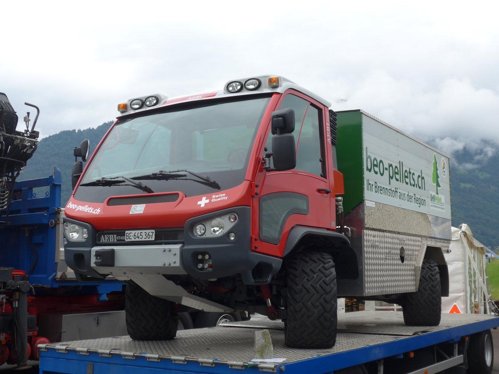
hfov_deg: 41.2
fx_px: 663
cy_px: 187
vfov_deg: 31.5
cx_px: 250
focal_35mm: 46
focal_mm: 9.5
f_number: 3
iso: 80
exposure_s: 1/640
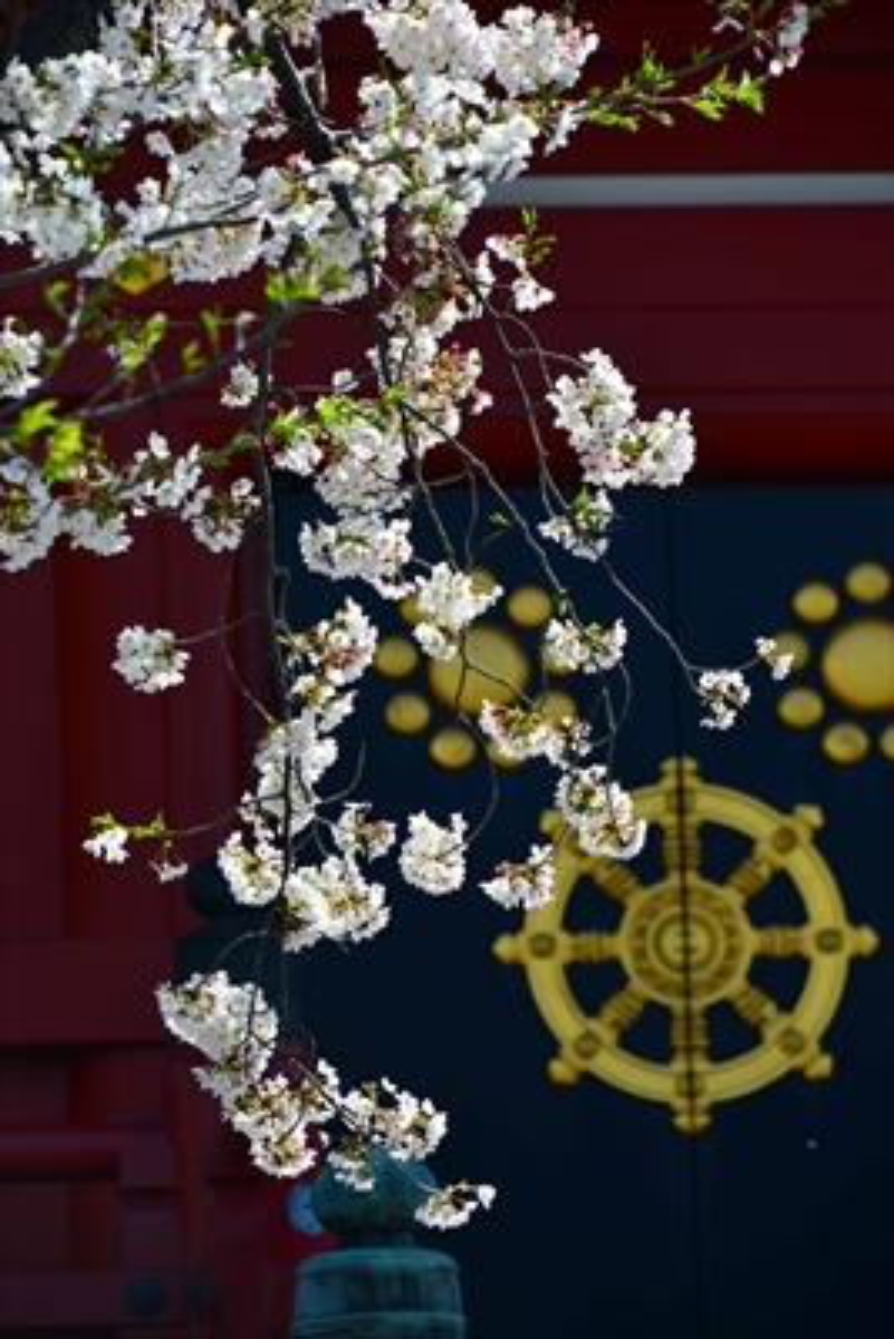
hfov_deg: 5.5
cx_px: 447
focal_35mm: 250
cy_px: 670
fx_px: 9304
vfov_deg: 8.2
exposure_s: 1/500
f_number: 9
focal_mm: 250
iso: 400
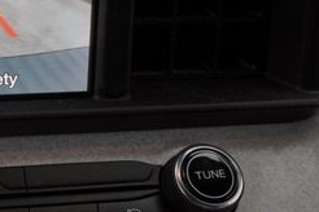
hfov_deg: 18.5
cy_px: -7
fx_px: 933
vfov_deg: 12.8
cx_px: -47
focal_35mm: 105
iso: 160
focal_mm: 27
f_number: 13
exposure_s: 1/10
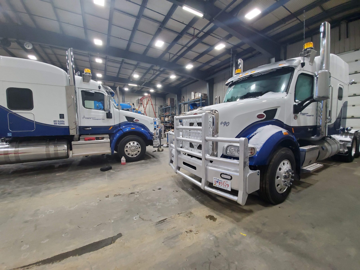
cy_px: 135
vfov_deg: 89.9
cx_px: 180
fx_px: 135
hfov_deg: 106.2
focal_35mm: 13
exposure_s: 1/59
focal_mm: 1.8
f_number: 2.2
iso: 320
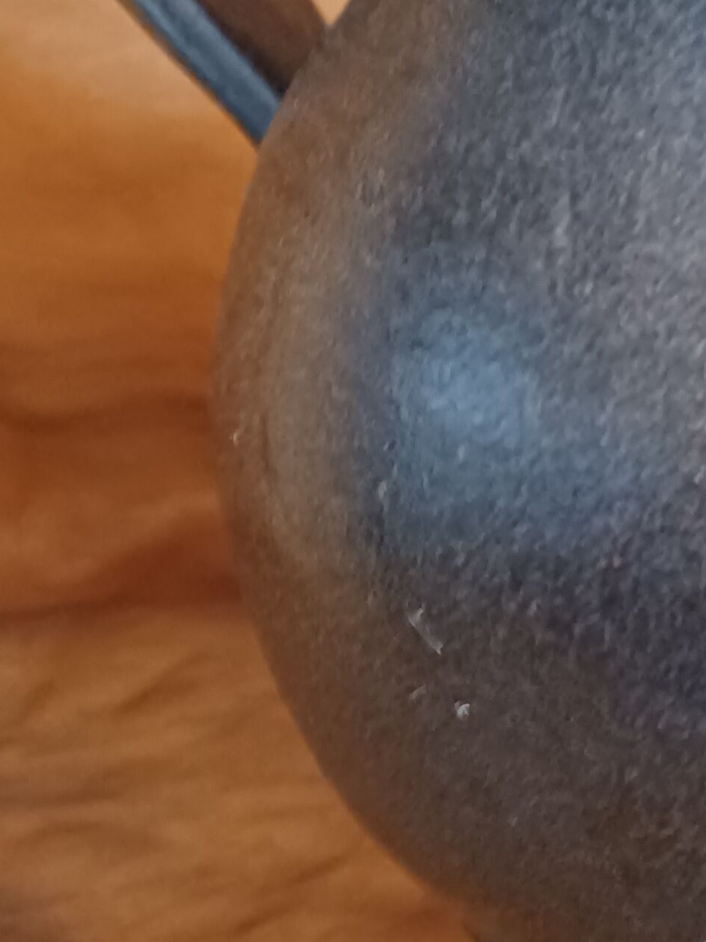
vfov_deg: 24.6
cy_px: 334
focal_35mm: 79
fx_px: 2149
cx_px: 897
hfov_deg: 17.6
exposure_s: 1/16.7
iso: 1250
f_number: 1.8
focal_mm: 4.6
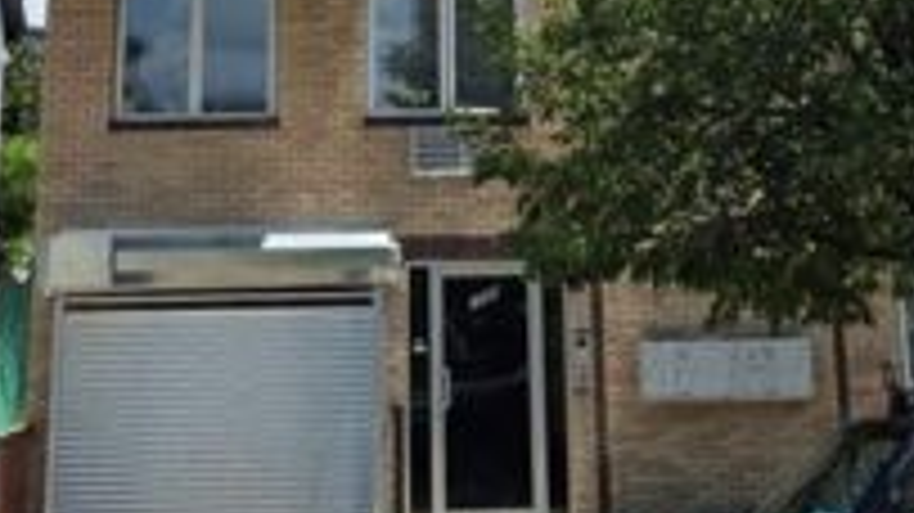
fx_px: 1914
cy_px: -288
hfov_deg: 26.9
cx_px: 441
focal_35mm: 79
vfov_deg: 14.2
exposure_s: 1/6150
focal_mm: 6.3
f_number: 1.7
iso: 80
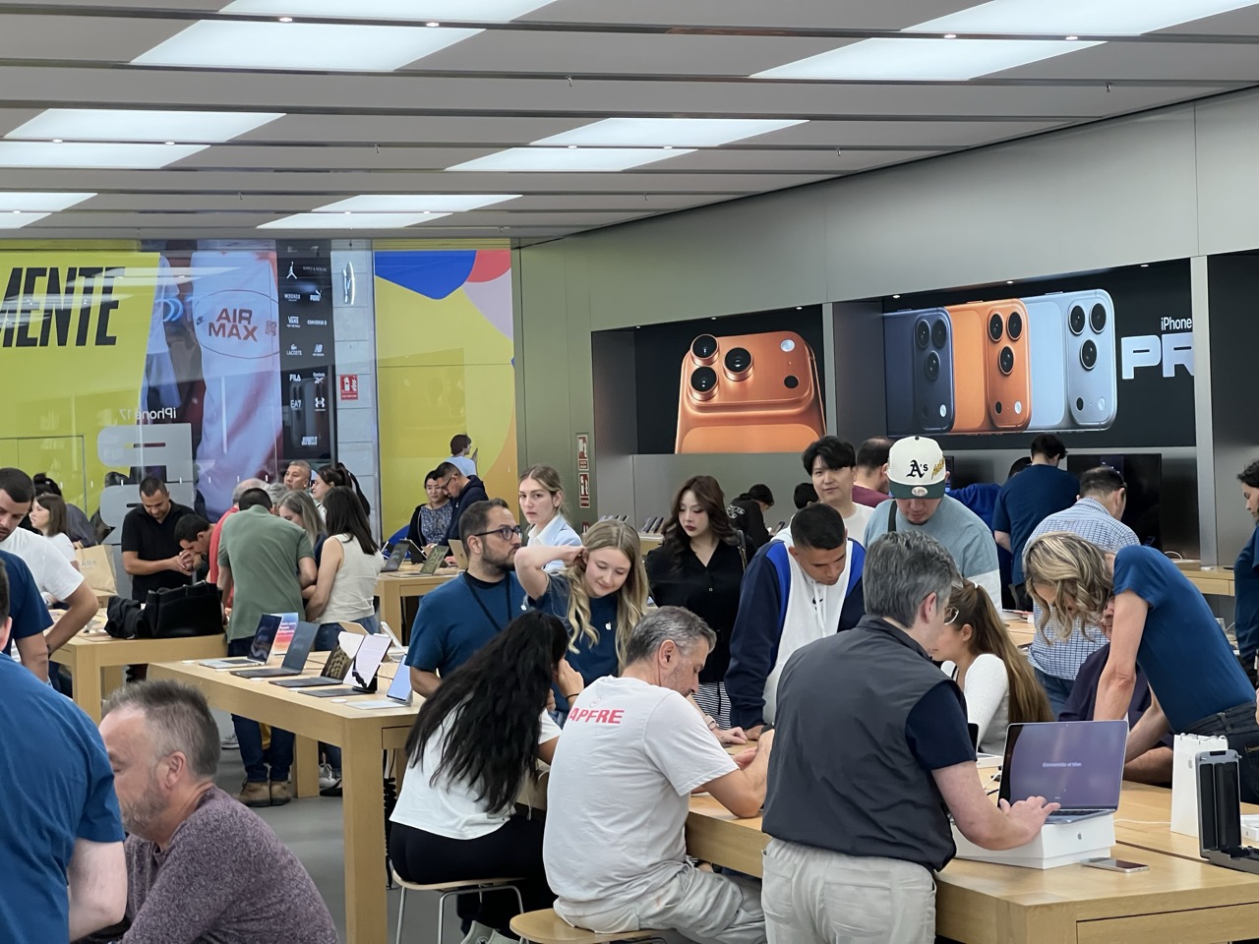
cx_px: 630
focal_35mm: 77
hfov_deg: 25.3
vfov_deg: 19.1
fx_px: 2801
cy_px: 472
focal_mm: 9
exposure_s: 1/100
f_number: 2.8
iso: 400
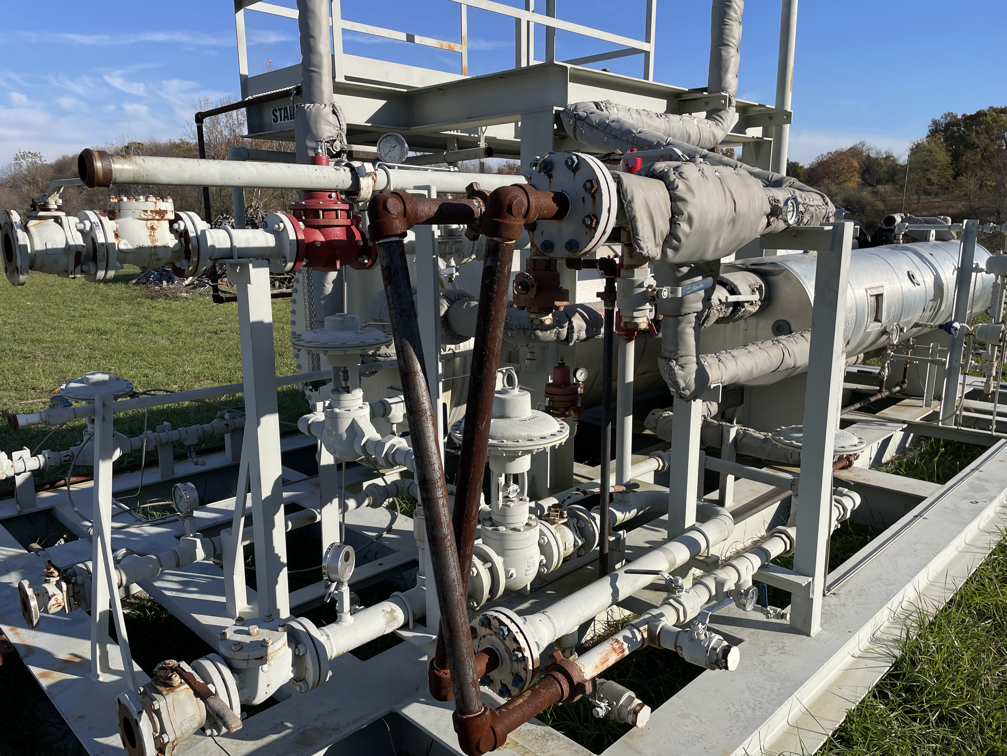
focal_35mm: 26
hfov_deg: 67.3
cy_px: 378
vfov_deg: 53.1
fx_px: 756
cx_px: 504
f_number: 1.6
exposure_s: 1/3205
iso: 32
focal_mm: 4.2
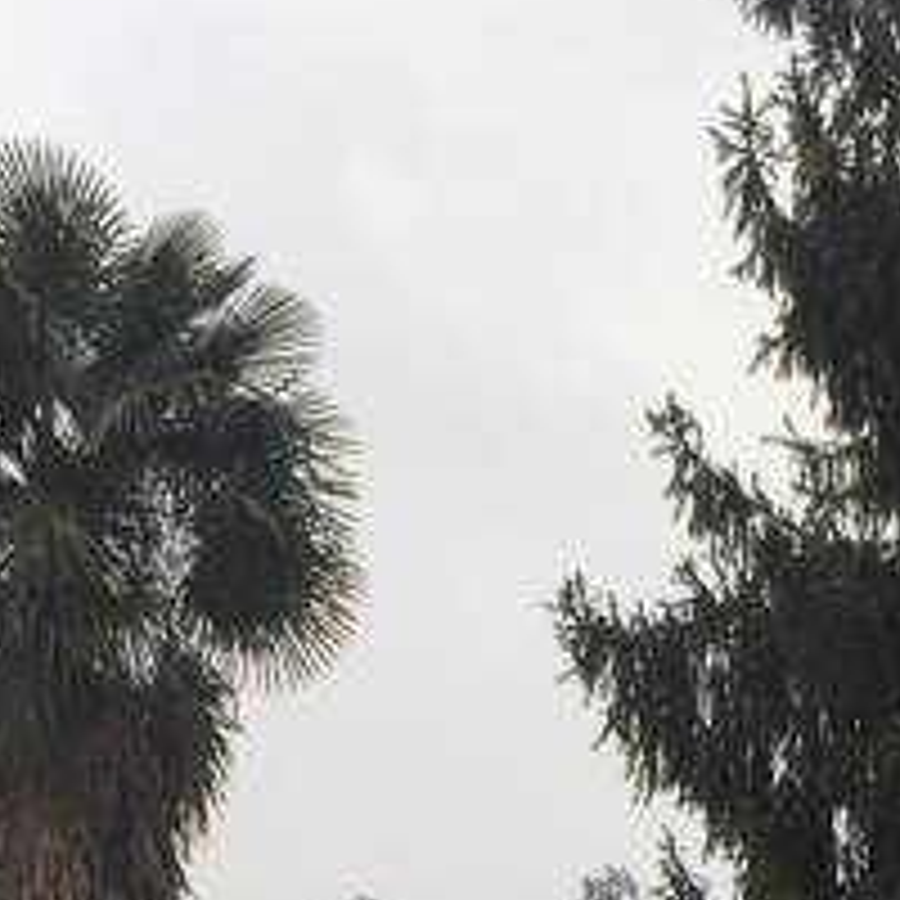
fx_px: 3853
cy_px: 1584
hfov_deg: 13.2
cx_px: 842
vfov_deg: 12.3
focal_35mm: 131
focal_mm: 4.15
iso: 32
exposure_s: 1/648
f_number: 2.2
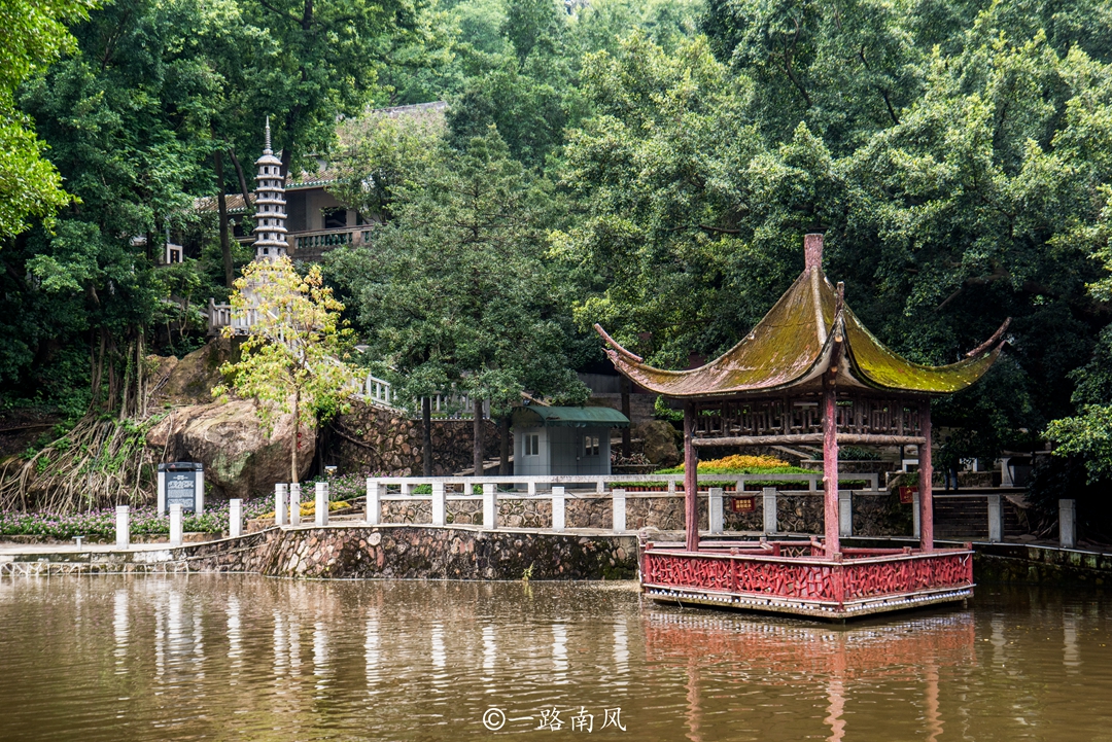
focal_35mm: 60
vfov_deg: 22.6
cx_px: 556
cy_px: 371
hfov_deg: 33.4
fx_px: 1854
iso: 200
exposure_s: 1/100
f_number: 13
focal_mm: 60
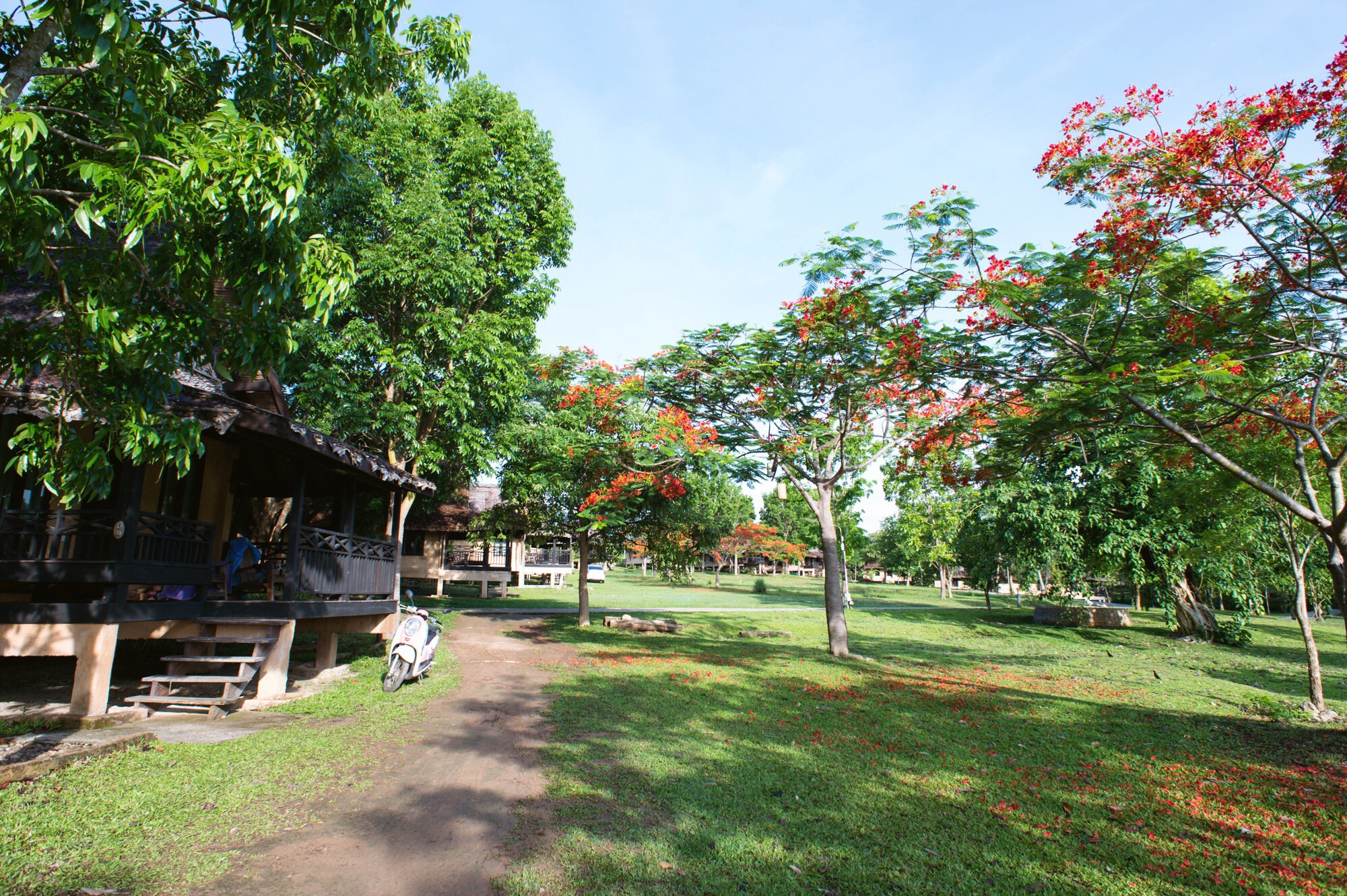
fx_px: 748
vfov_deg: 61.9
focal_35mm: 20
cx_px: 674
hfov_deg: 84.0
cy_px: 448
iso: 140
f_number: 9
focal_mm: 20
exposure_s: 1/100
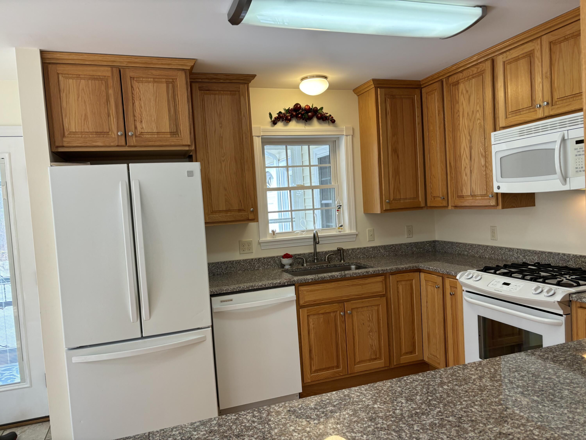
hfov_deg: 67.3
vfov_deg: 53.1
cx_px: 293
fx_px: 440
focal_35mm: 26
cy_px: 220
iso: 80
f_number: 1.6
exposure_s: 1/120
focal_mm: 5.96
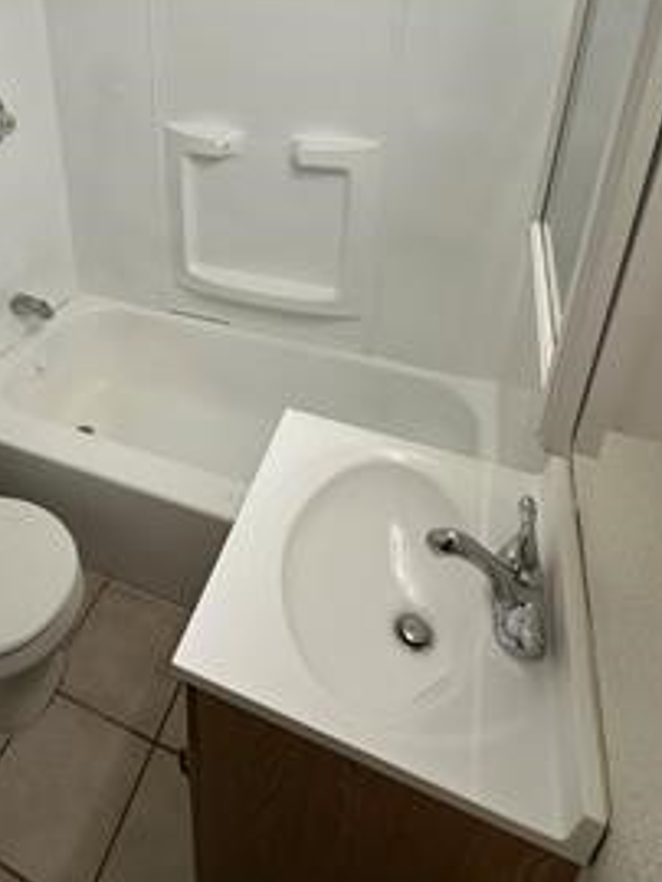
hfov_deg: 53.2
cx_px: 190
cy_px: 236
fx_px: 637
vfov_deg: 65.7
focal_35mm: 25
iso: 160
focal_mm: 2.22
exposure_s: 1/120
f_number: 2.2
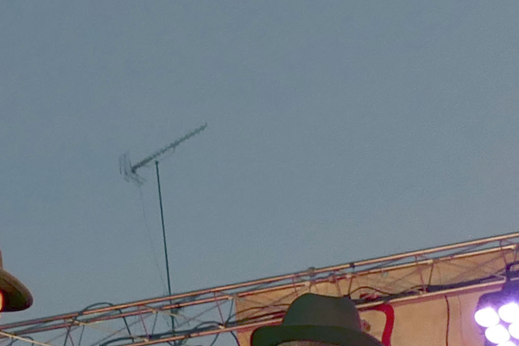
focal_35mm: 198
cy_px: 625
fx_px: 2854
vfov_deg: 6.8
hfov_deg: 9.6
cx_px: -592
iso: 640
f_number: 3.1
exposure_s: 1/80
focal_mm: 13.43
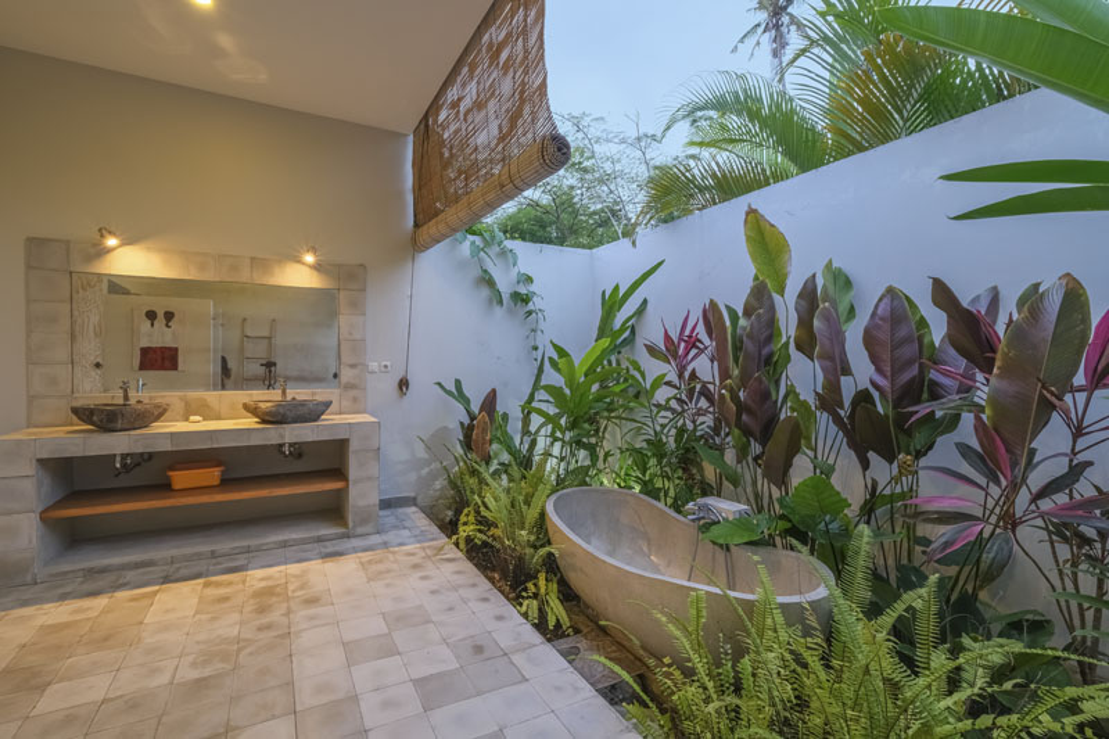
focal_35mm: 15
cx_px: 554
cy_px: 370
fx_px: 462
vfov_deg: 77.3
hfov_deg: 100.4
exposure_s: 1/1.43
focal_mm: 10
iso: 160
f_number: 10
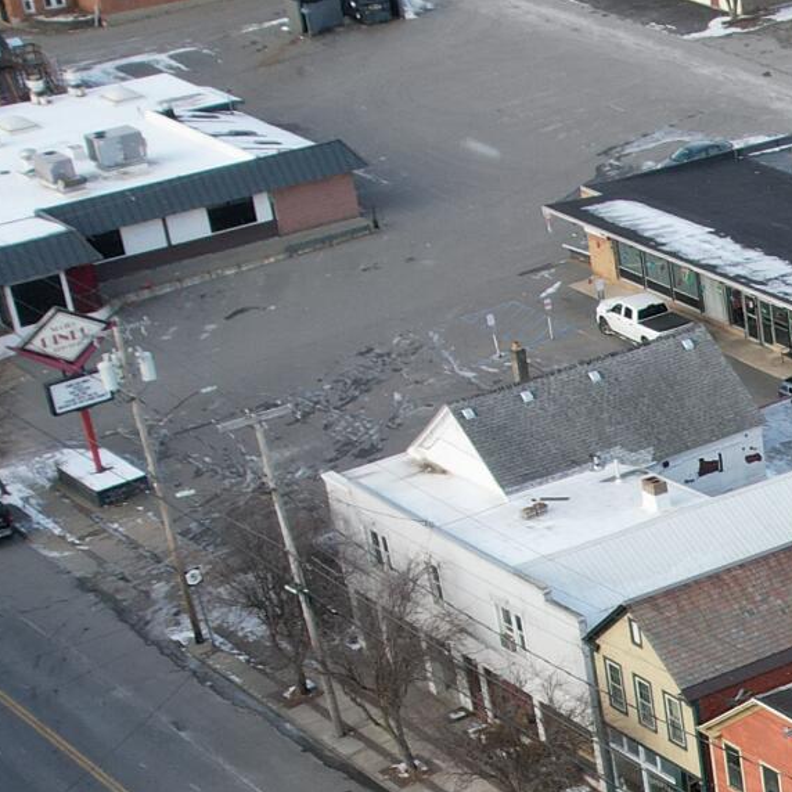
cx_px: 1336
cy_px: 961
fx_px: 2537
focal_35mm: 98
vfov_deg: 16.9
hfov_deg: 15.7
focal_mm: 8.38
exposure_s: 1/725
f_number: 2.8
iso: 200
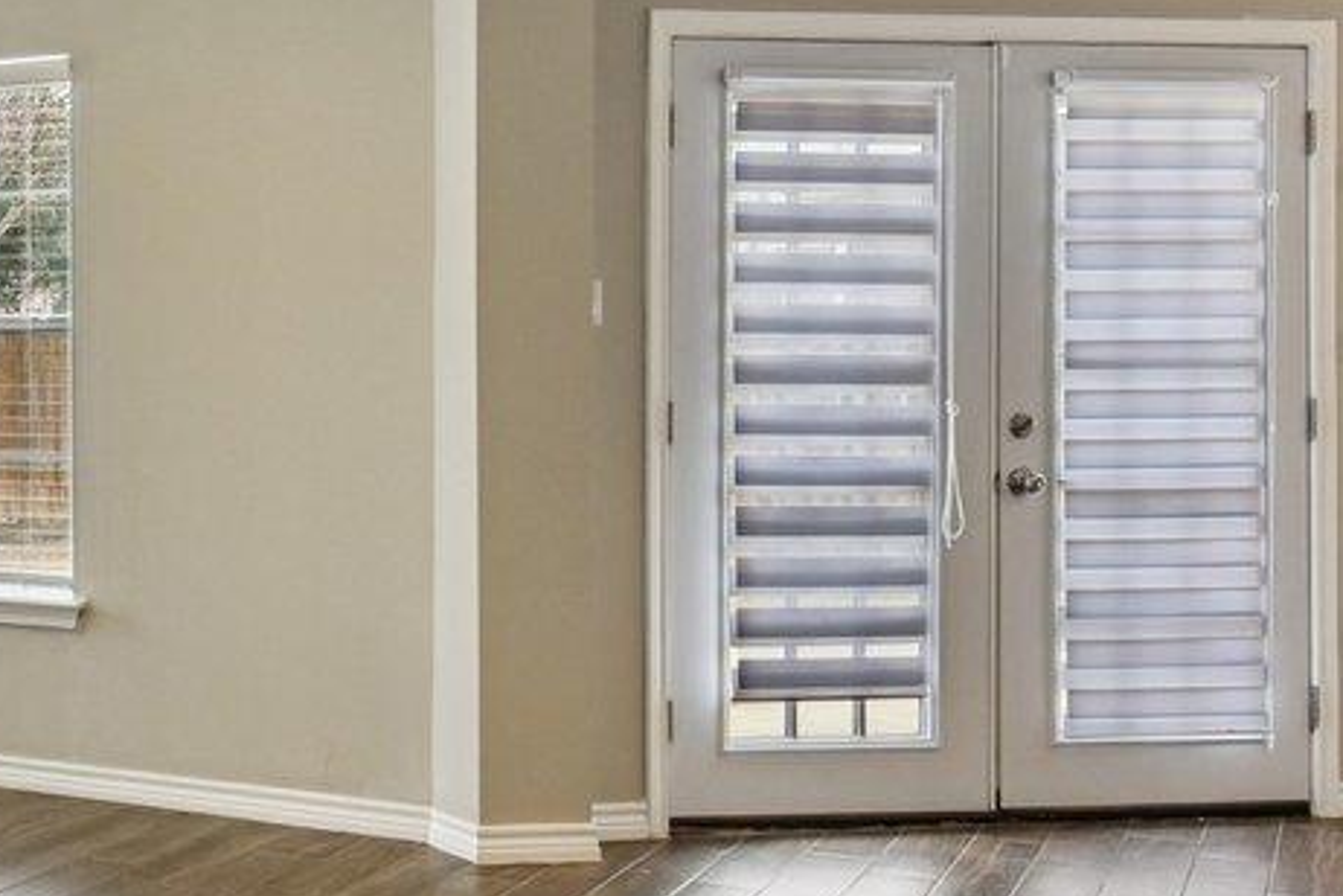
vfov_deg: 21.8
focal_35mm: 62
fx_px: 2313
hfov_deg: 26.7
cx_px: -462
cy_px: 289
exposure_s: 1/80
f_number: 8
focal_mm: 14
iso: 800
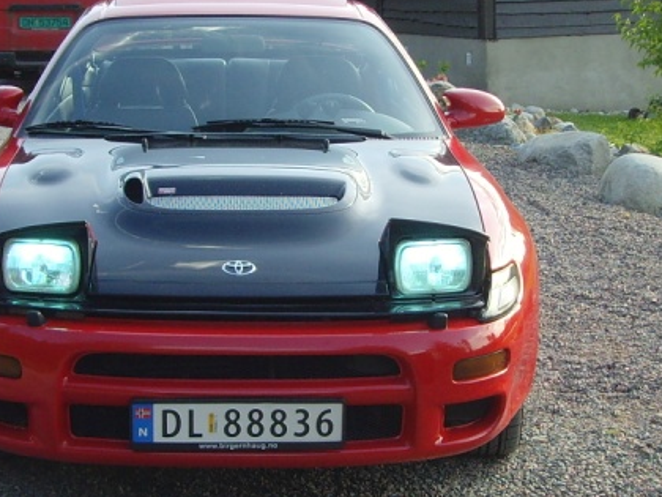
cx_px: 303
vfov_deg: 15.6
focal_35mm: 95
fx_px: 1817
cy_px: 267
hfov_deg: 20.6
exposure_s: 1/180
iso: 80
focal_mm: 6.6
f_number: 3.5
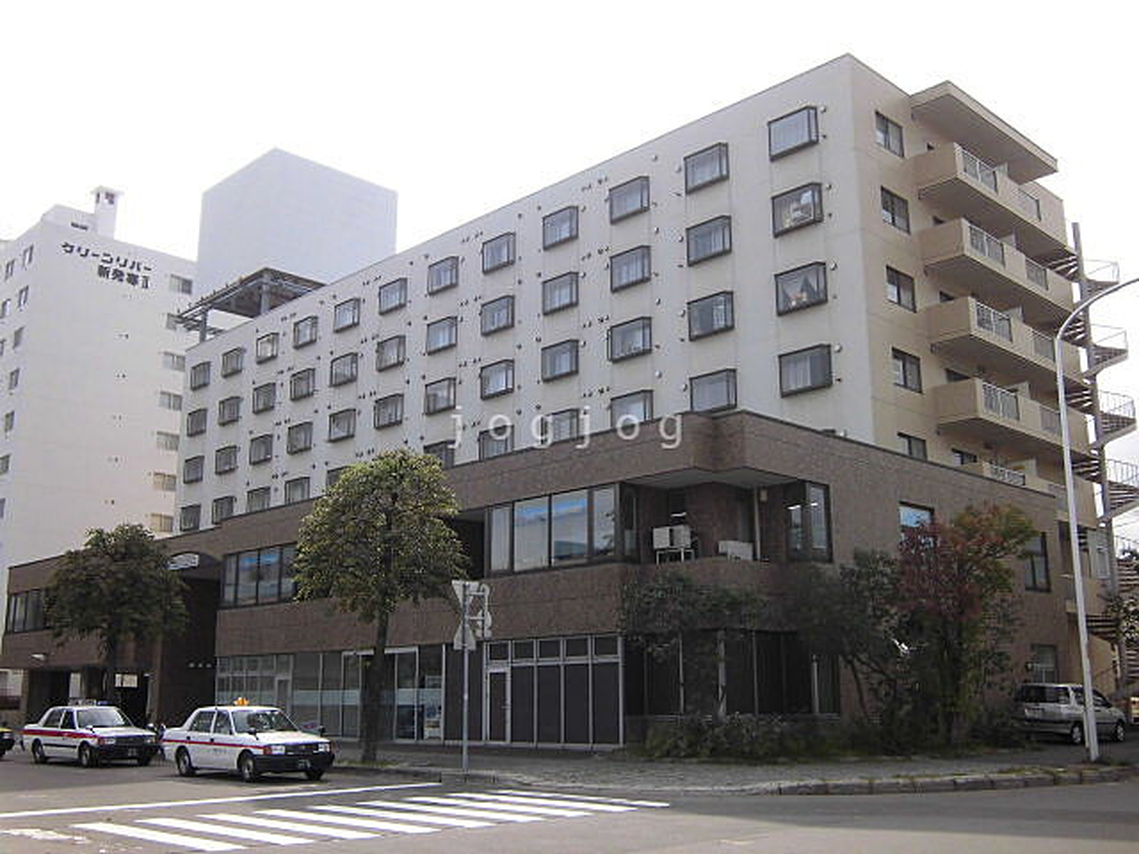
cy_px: 427
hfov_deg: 51.4
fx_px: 1185
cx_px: 570
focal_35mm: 36
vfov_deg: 39.7
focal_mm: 6.4
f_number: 3.1
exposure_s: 1/800
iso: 100
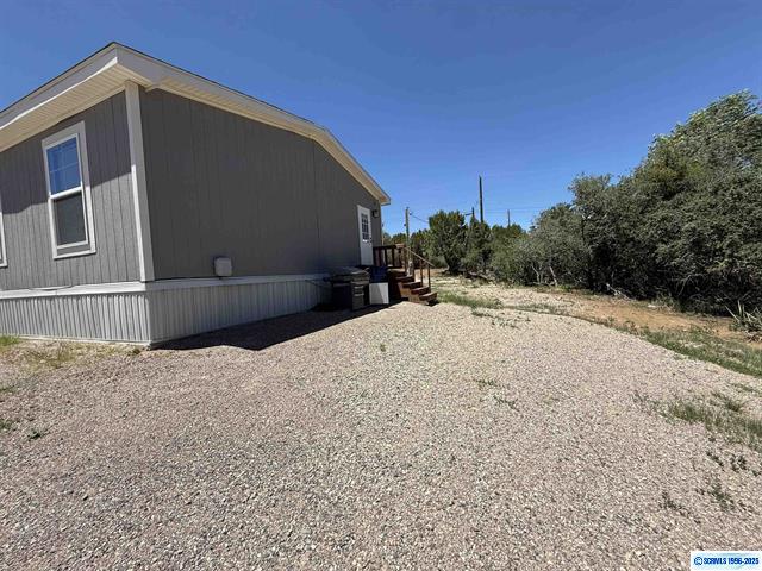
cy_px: 286
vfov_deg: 85.7
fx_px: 308
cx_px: 381
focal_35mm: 14
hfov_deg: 102.1
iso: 50
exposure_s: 1/2165
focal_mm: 2.22
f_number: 2.2
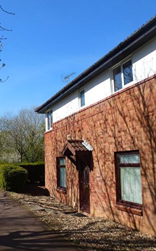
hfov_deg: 34.9
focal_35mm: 36
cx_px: 51
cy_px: 126
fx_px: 245
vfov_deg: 54.0
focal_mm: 4.3
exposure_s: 1/640
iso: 100
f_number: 4
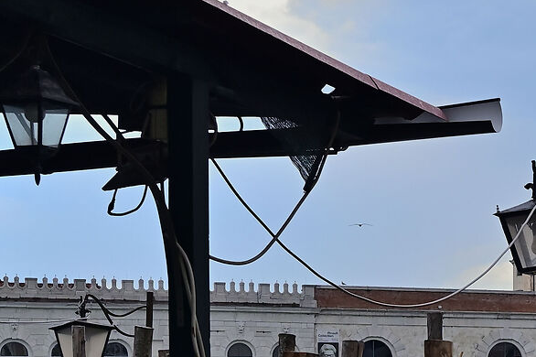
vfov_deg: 10.8
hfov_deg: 15.4
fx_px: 1830
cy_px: 491
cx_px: 811
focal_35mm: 123
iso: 320
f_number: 7.1
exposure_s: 1/320
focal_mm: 30
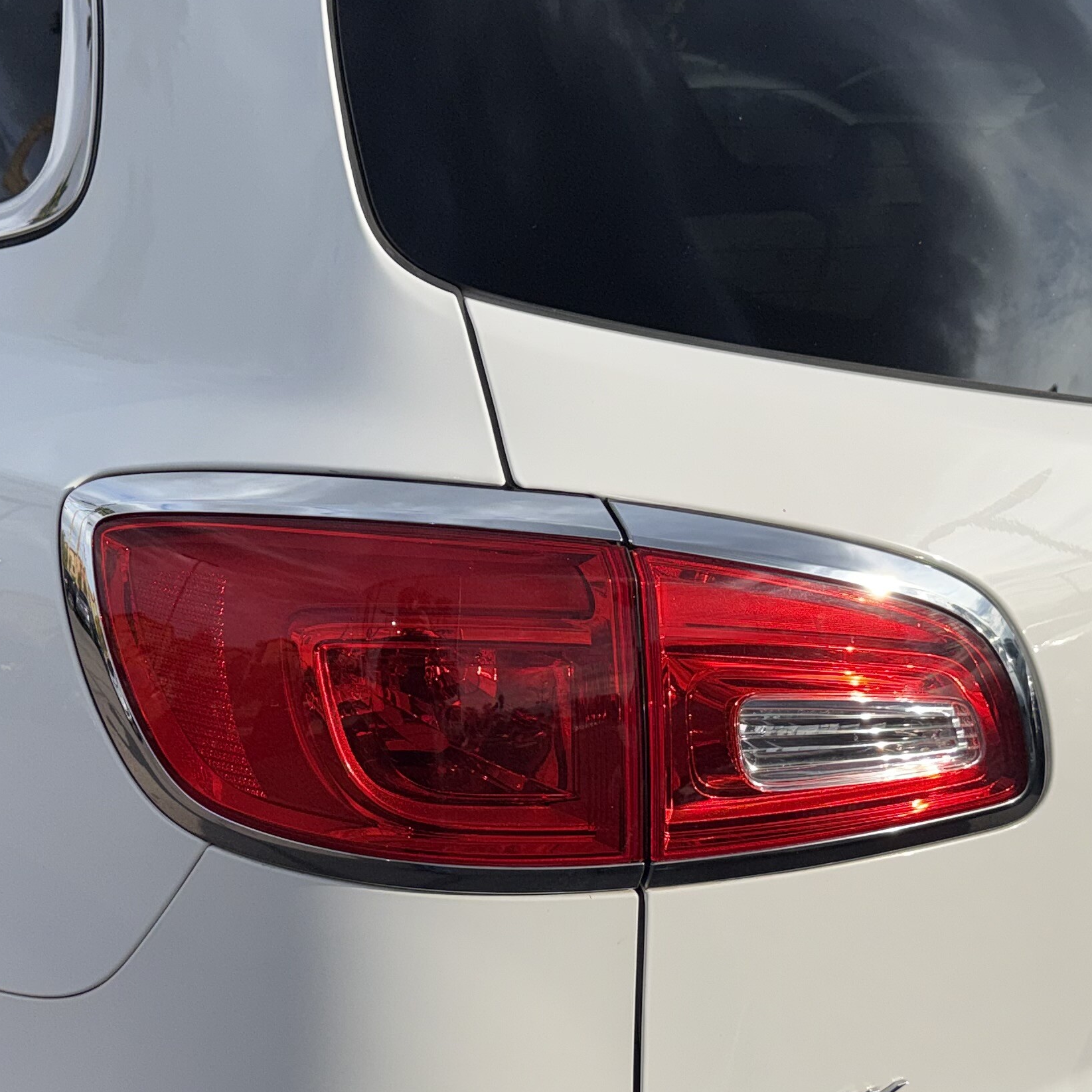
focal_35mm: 52
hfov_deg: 32.2
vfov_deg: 32.6
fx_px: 1856
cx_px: 288
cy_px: 688
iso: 64
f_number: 1.78
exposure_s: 1/4673
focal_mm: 6.76
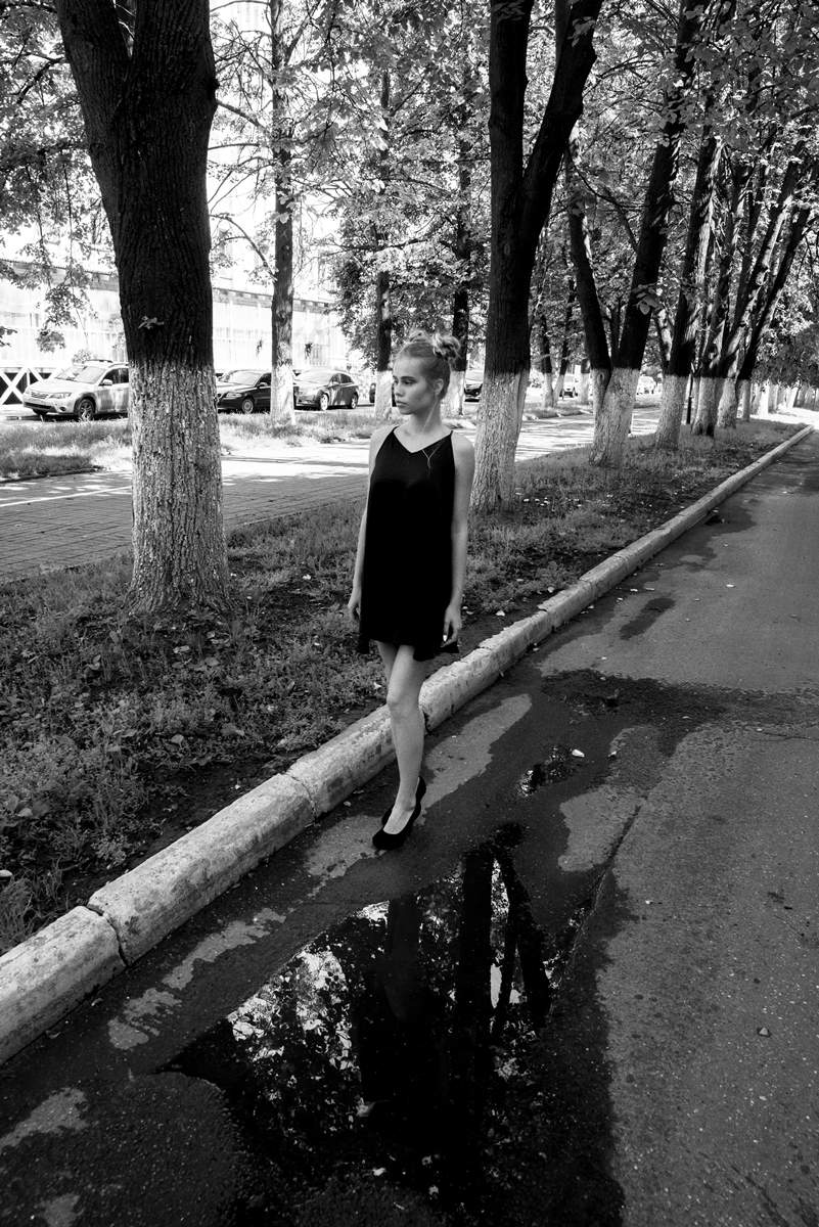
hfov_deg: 45.0
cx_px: 410
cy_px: 614
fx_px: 989
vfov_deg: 63.6
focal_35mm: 29
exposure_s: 1/200
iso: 400
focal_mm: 29
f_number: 10
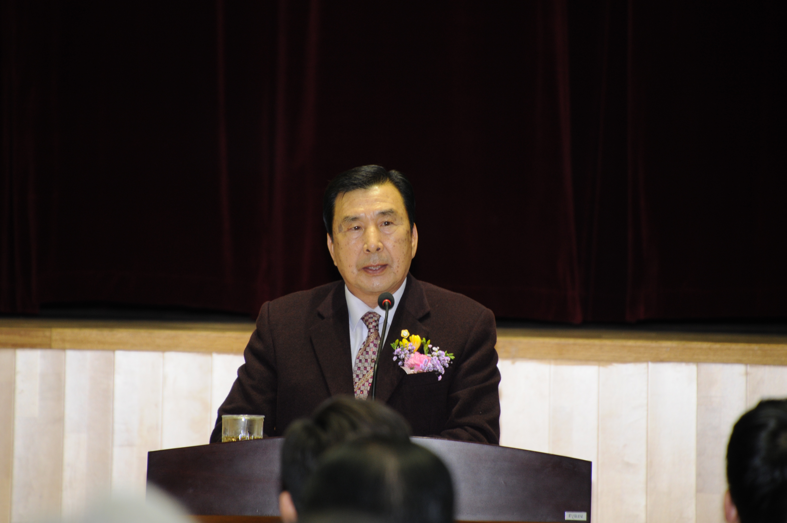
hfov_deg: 4.6
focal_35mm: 450
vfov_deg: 3.0
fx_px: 9825
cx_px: 394
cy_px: 262
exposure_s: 1/60
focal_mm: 300
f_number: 6.3
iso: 400
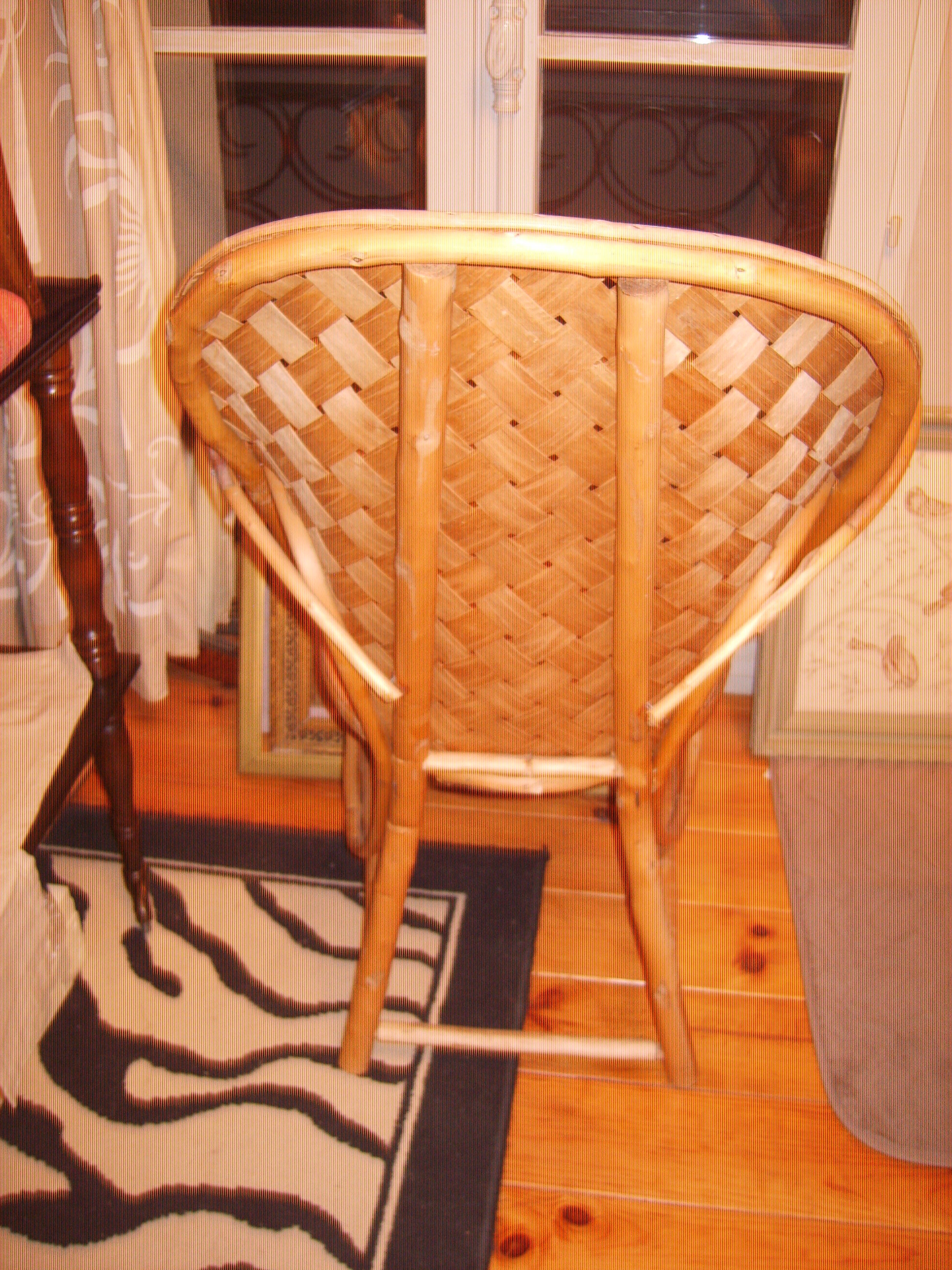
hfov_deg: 40.7
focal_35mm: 35
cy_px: 635
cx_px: 476
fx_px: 1283
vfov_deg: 52.6
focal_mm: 7.4
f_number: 2.8
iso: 100
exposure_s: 1/30
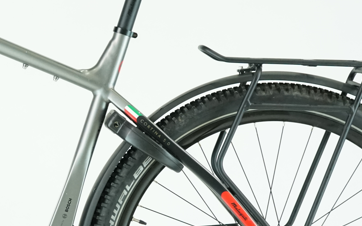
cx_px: -27
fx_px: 1500
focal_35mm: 152
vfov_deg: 8.6
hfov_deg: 13.5
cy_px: 150
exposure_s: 1/200
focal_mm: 55
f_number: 5.6
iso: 2500
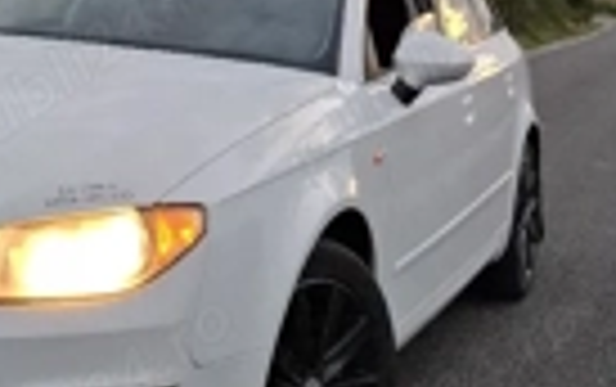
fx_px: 1193
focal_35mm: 71
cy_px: -238
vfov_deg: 16.3
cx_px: 175
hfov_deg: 28.6
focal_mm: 5.54
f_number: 1.8
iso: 64
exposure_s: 1/100
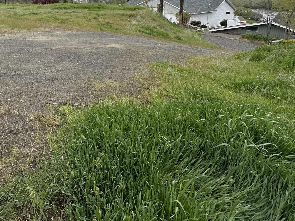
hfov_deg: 59.9
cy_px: 29
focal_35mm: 27
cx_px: 58
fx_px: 230
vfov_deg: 47.1
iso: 50
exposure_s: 1/1401
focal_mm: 2.22
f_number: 2.2
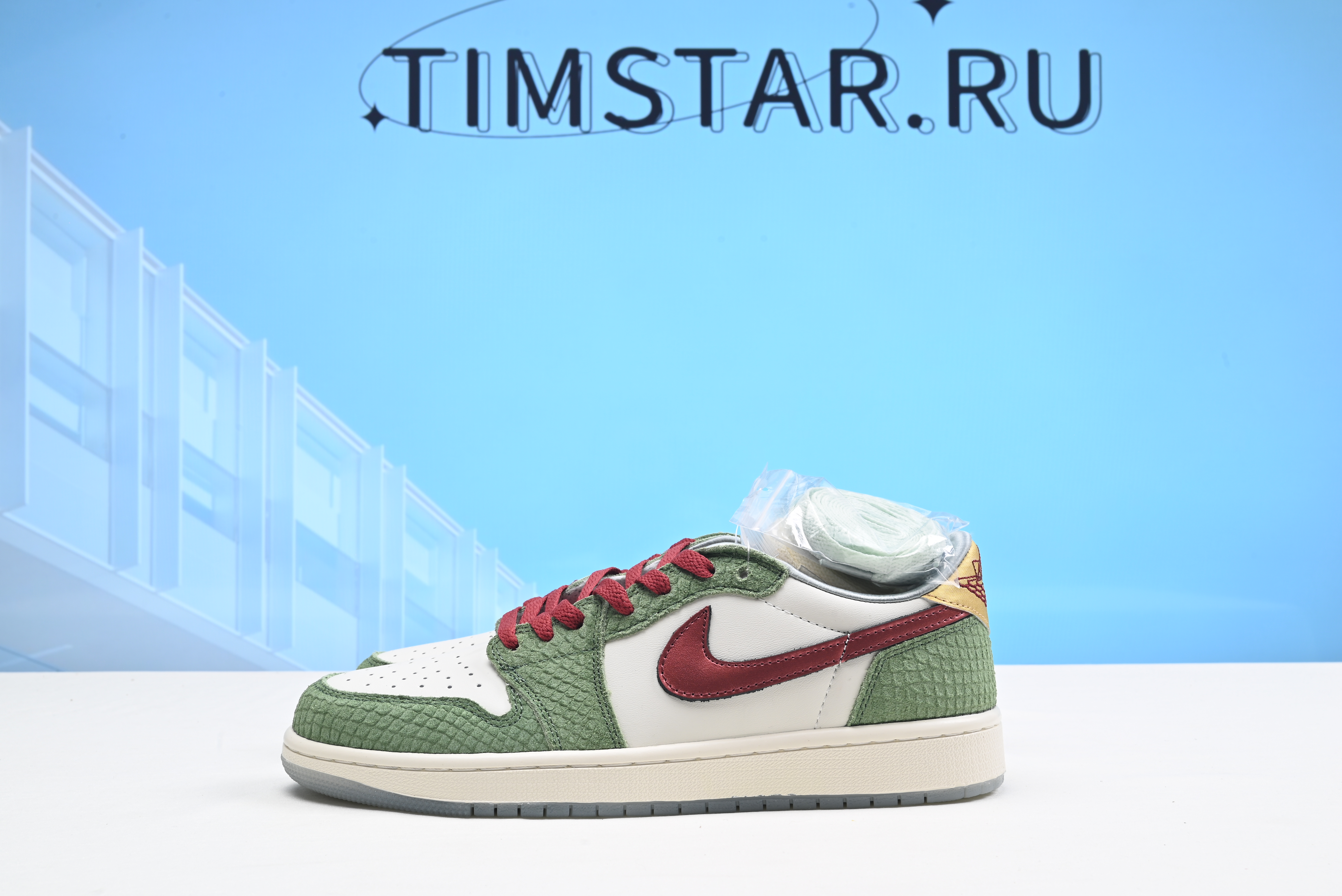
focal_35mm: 42
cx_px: 671
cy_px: 448
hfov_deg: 46.4
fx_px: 1566
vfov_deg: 31.9
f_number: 16
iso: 100
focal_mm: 42
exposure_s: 1/2
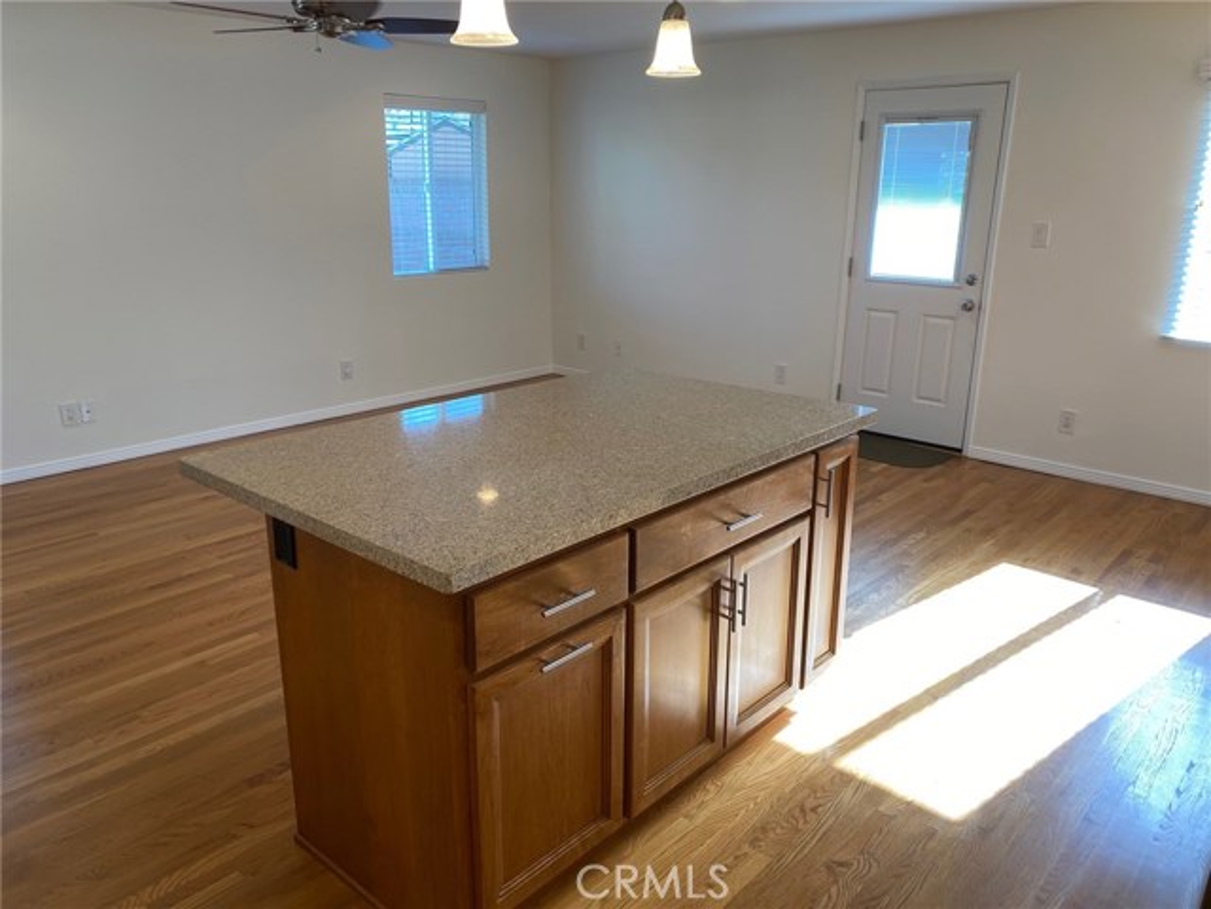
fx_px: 910
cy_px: 454
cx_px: 606
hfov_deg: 67.3
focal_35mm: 26
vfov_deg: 53.1
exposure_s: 1/120
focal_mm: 4.25
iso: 50
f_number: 1.8
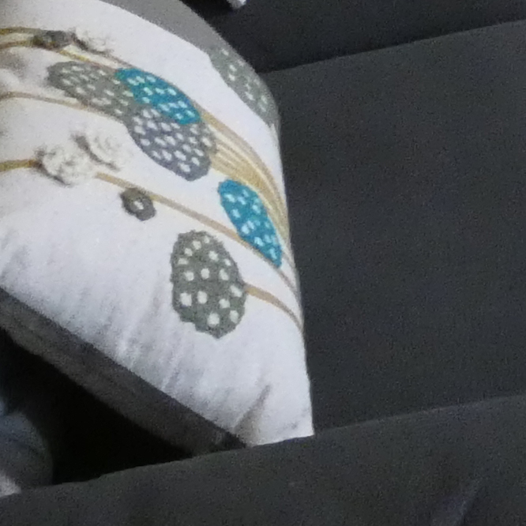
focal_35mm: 130
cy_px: -227
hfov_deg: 12.6
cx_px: 834
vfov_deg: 12.8
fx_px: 2235
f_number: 2.8
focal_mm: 3.6
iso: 800
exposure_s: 1/60
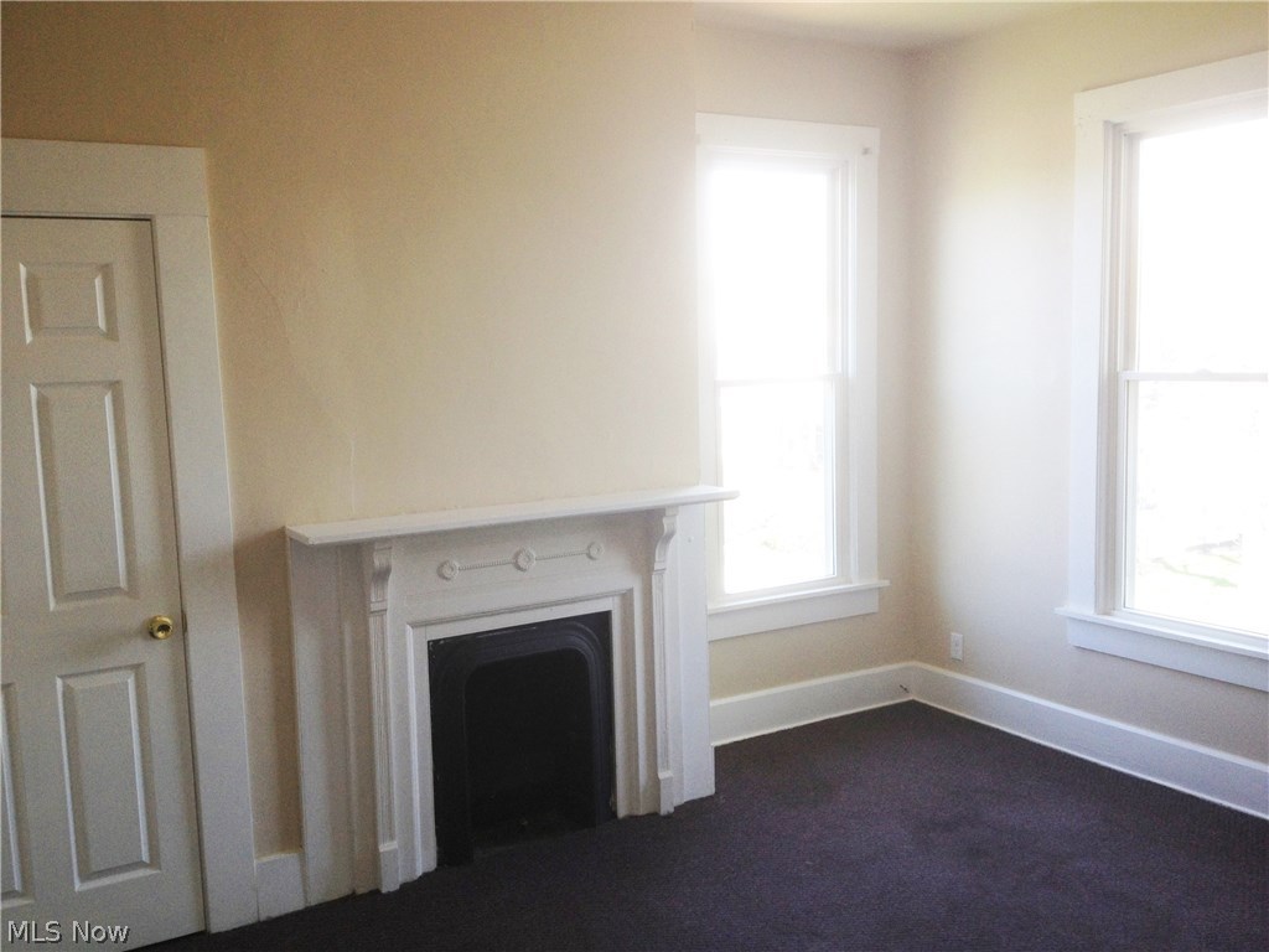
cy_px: 476
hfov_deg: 52.6
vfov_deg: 40.7
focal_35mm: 35
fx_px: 1283
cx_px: 634
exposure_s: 1/60
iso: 64
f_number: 2.4
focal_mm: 4.28
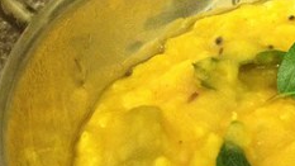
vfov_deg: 12.2
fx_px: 766
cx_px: 353
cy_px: 162
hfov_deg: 20.4
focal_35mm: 98
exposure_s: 1/20
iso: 400
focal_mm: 4.28
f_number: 2.4
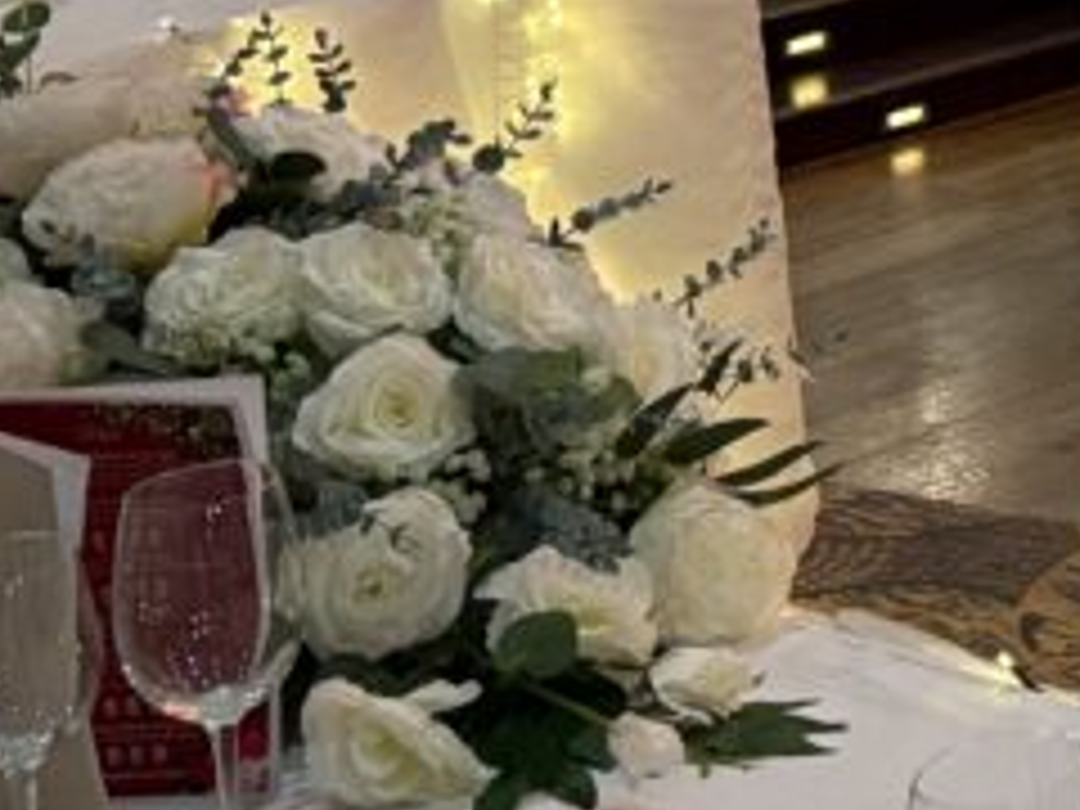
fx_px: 3463
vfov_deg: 12.6
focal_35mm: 111
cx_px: 2290
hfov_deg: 14.2
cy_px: -446
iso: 320
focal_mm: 5.96
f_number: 1.6
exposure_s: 1/60
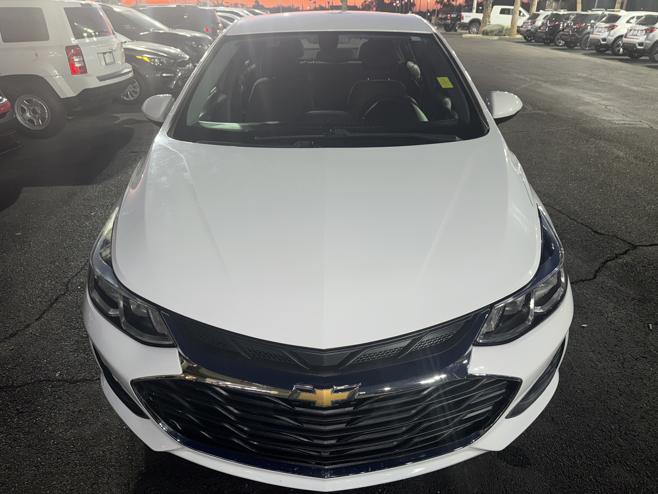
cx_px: 329
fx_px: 456
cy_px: 247
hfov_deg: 71.6
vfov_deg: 56.8
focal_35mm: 24
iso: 64
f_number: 1.78
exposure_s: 1/21
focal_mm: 6.76
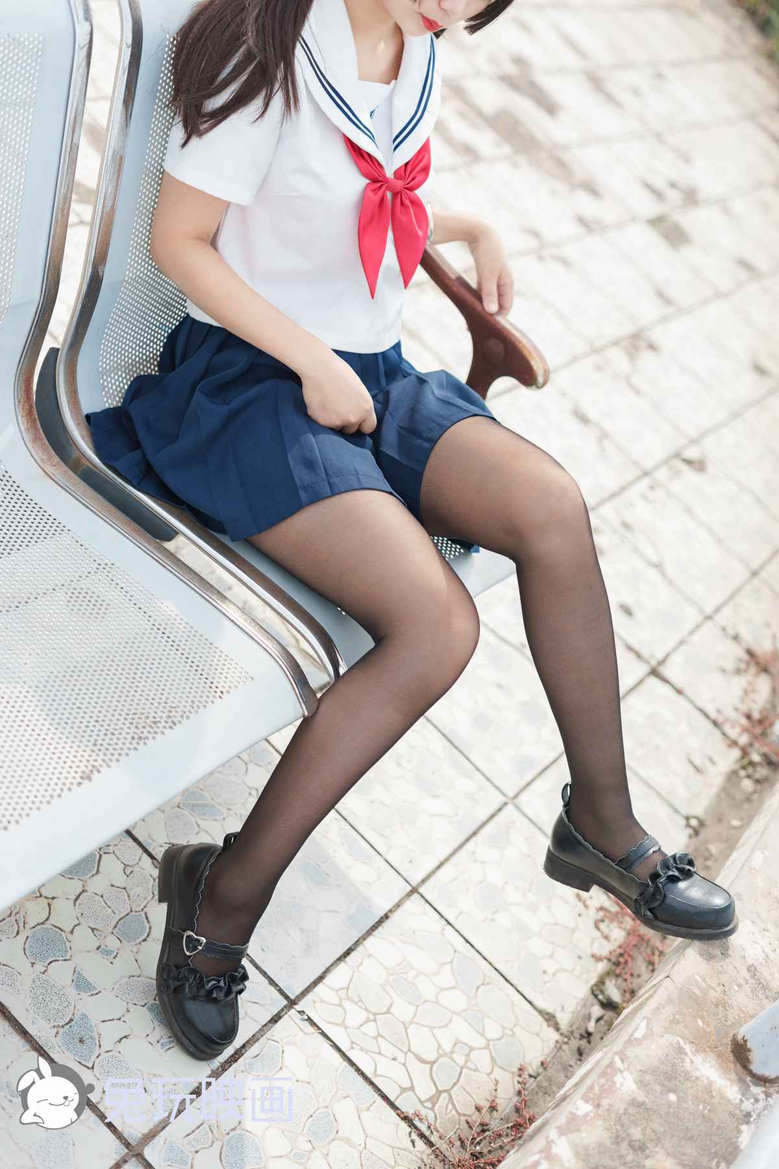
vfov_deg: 39.6
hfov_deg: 27.0
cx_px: 390
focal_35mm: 50
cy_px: 584
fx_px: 1623
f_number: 2.8
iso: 100
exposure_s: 1/1600
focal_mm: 50
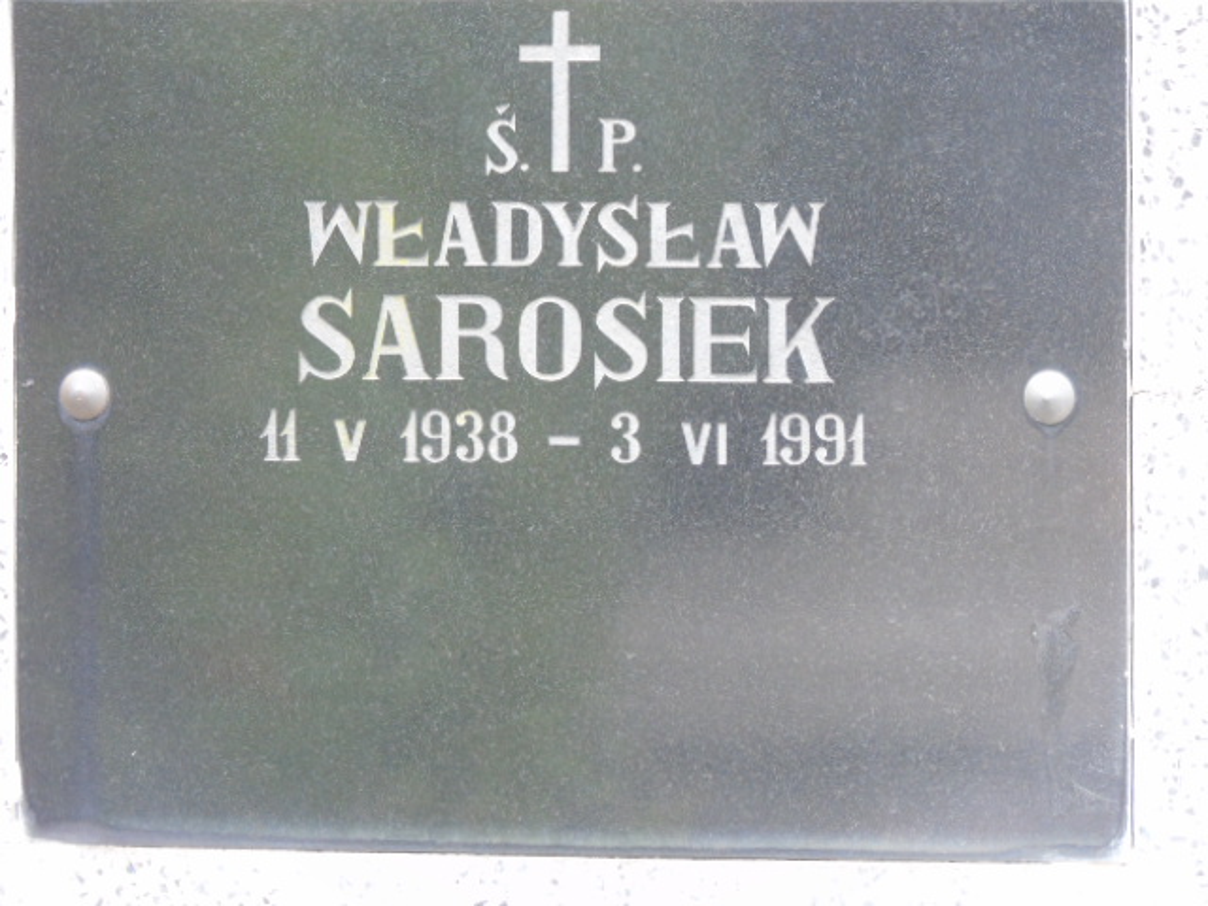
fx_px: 11062
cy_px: 453
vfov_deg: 4.7
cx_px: 604
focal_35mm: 317
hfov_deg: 6.3
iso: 500
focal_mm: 57
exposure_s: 1/60
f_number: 5.1
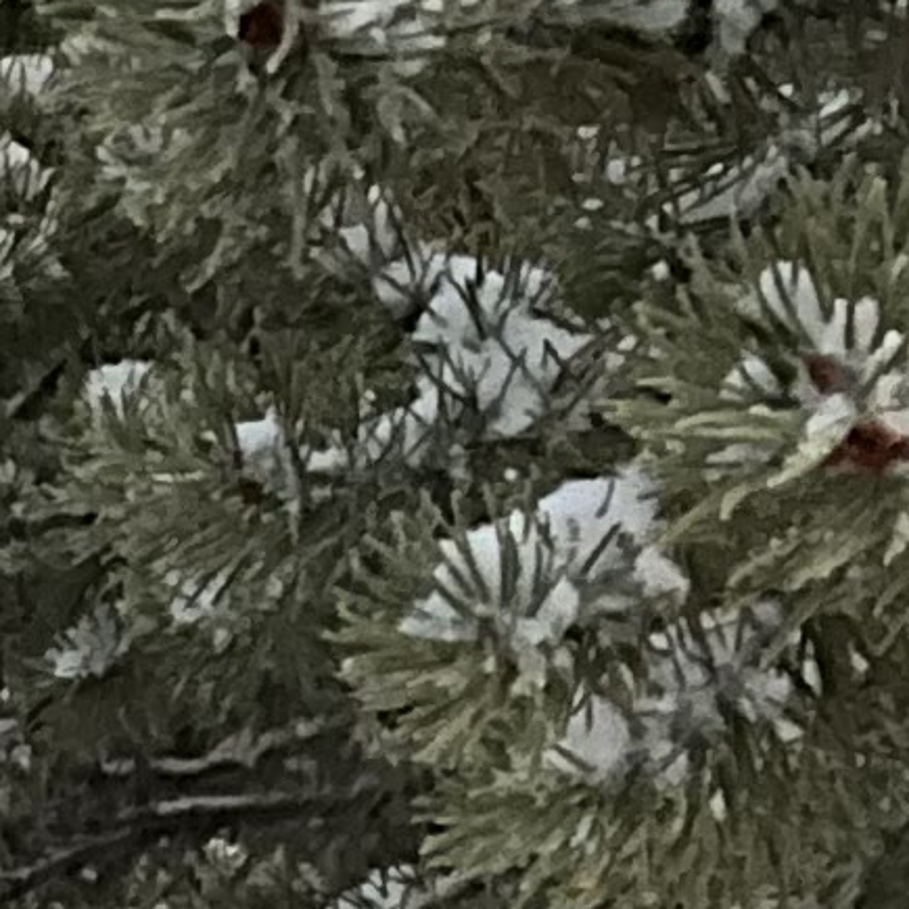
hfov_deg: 7.6
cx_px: -1323
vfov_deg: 7.4
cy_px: 2556
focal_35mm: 213
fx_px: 6328
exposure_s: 1/22
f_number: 1.6
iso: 1000
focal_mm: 5.1
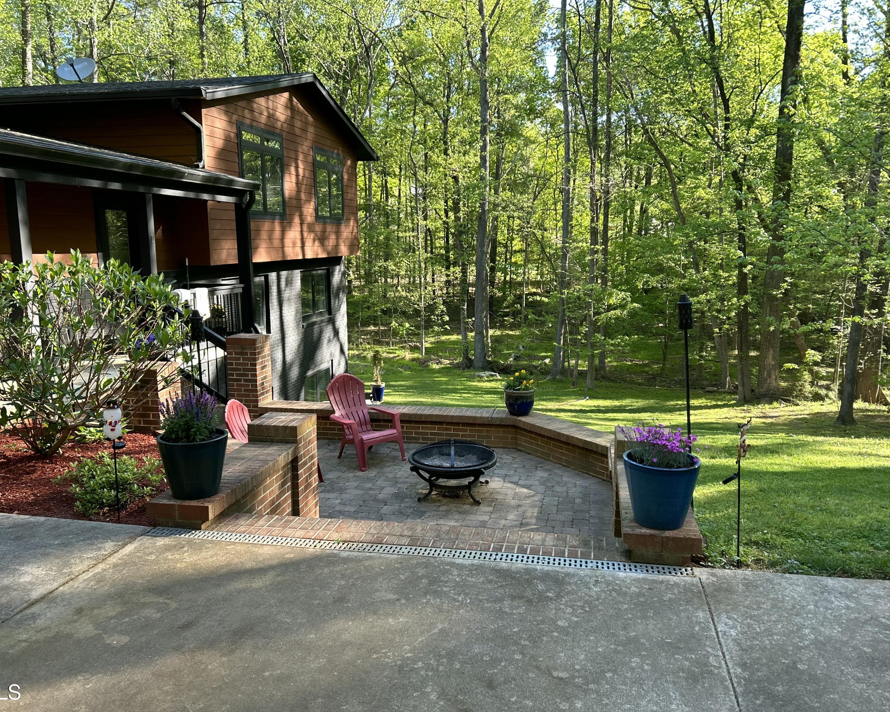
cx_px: 453
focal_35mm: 28
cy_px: 358
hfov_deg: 62.2
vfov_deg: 51.5
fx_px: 738
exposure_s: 1/149
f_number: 1.5
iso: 32
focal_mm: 5.7
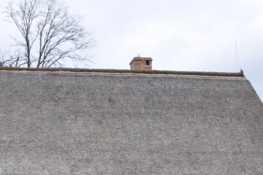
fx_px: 474
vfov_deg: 20.7
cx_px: 63
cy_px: 134
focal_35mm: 65
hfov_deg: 30.4
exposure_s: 1/320
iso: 400
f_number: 9
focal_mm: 20
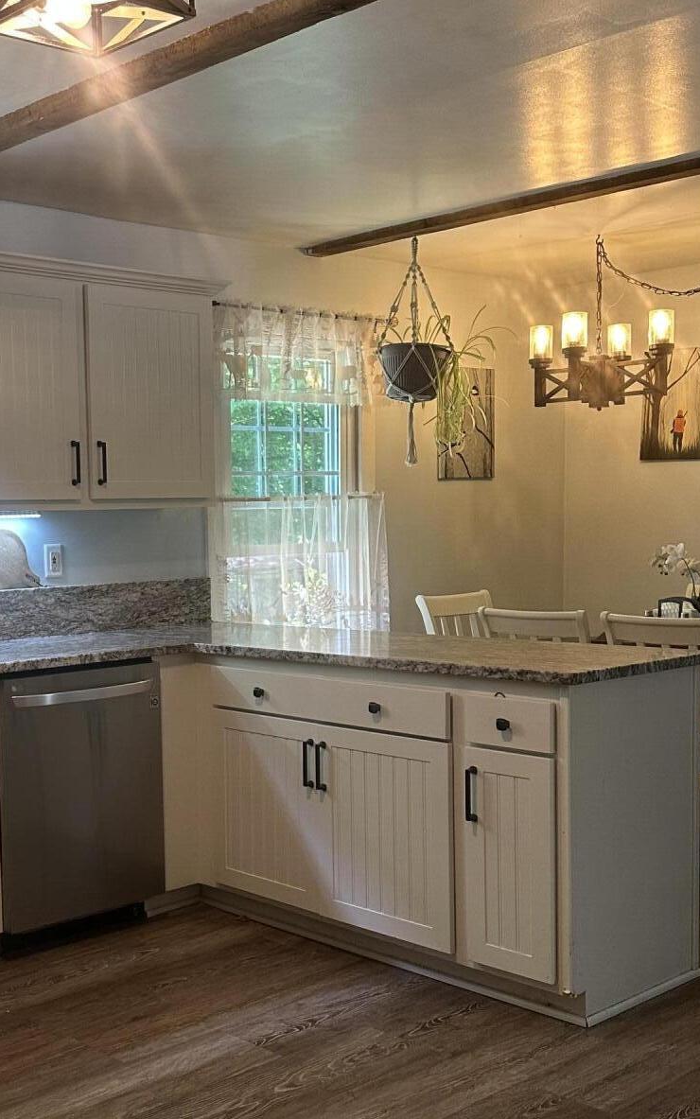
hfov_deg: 29.1
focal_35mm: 43
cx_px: 117
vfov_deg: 46.1
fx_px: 1312
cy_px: 628
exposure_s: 1/60
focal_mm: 6.86
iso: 250
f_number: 1.78
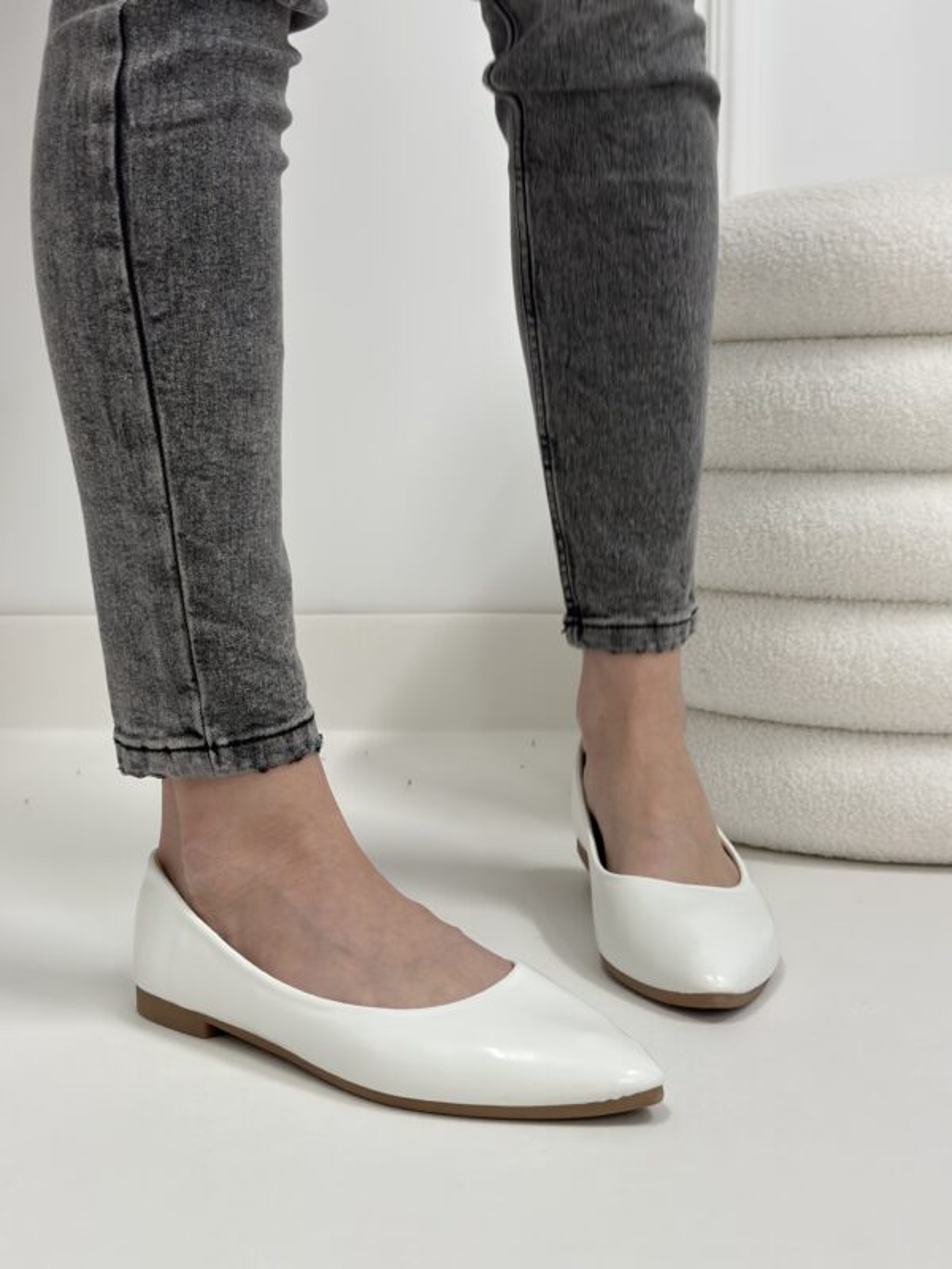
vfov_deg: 39.7
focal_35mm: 48
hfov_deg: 30.3
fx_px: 1760
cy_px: 634
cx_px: 476
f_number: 1.78
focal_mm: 6.86
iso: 125
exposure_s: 1/100
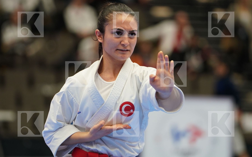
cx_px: 126
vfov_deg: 4.3
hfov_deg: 6.8
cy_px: 74
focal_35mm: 307
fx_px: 2108
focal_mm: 200
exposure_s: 1/500
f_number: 2.8
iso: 1250
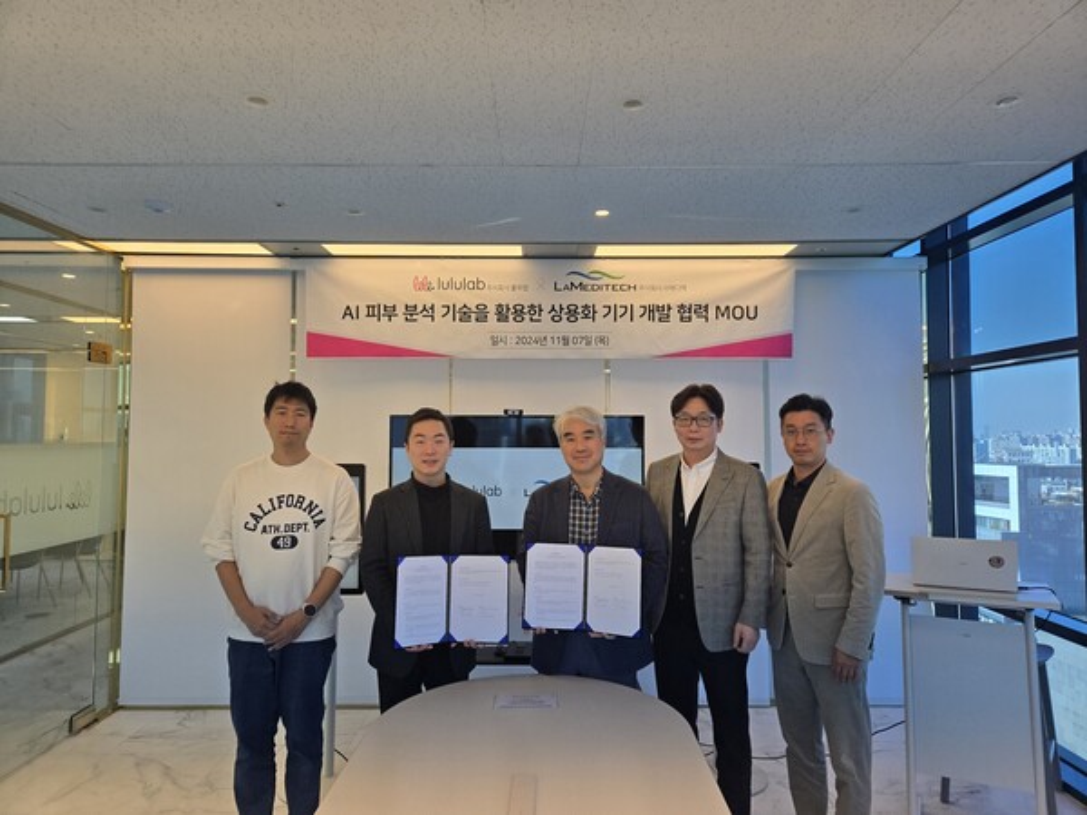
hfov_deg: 73.9
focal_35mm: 23
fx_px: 722
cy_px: 408
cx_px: 544
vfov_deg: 58.9
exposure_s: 1/701
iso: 80
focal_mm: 5.4
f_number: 1.8
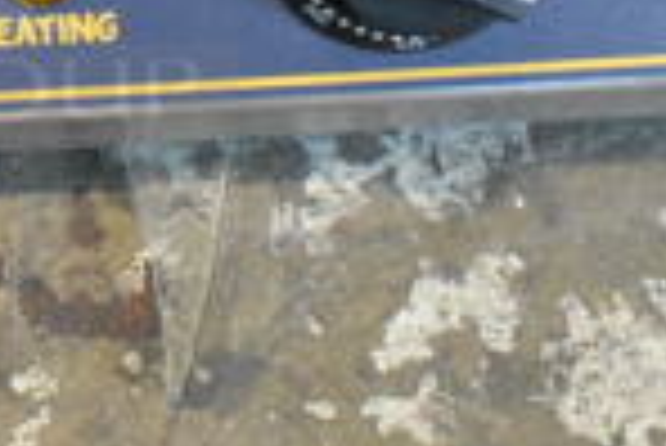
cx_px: -261
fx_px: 2055
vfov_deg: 12.1
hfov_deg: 17.0
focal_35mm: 111
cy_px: -99
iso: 6400
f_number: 8
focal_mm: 18
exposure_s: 1/250
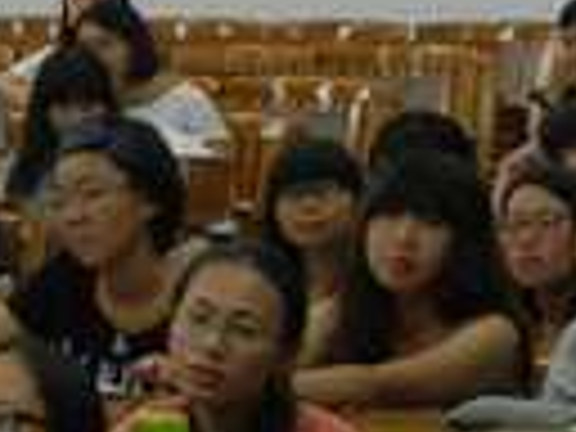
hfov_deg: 7.8
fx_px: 4143
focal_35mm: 249
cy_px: 313
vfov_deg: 6.0
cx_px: -360
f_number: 3.5
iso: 200
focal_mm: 7.3
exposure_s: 1/30
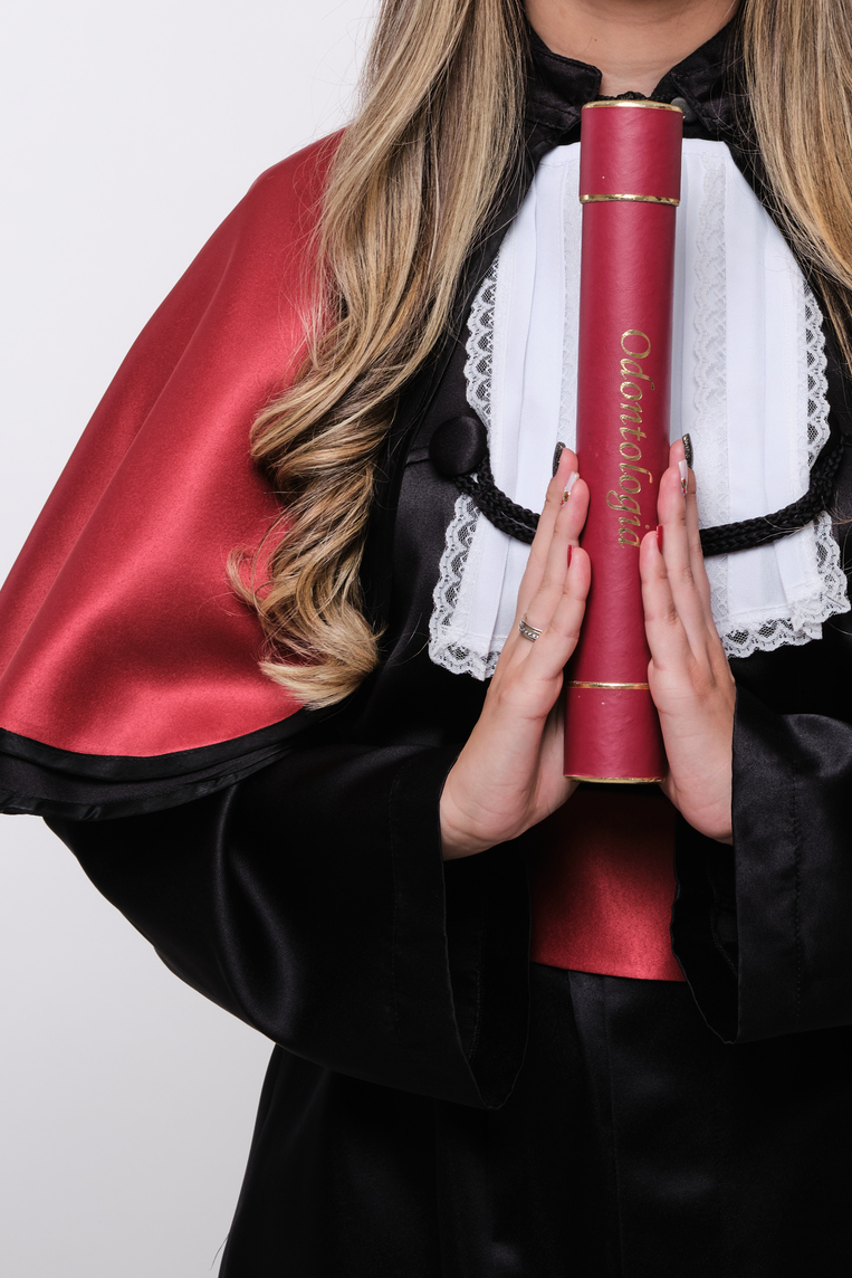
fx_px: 4187
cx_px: 639
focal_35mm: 118
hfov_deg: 11.6
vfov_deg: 17.2
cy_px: 293
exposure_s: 1/200
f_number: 11
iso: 160
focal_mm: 50
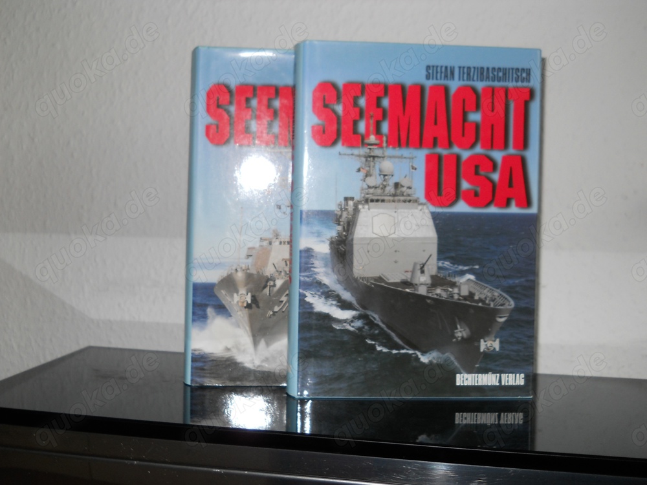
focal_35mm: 41
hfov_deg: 45.8
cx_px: 324
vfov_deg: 35.1
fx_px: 766
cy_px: 242
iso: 80
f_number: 5.5
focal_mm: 6.72
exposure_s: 1/30
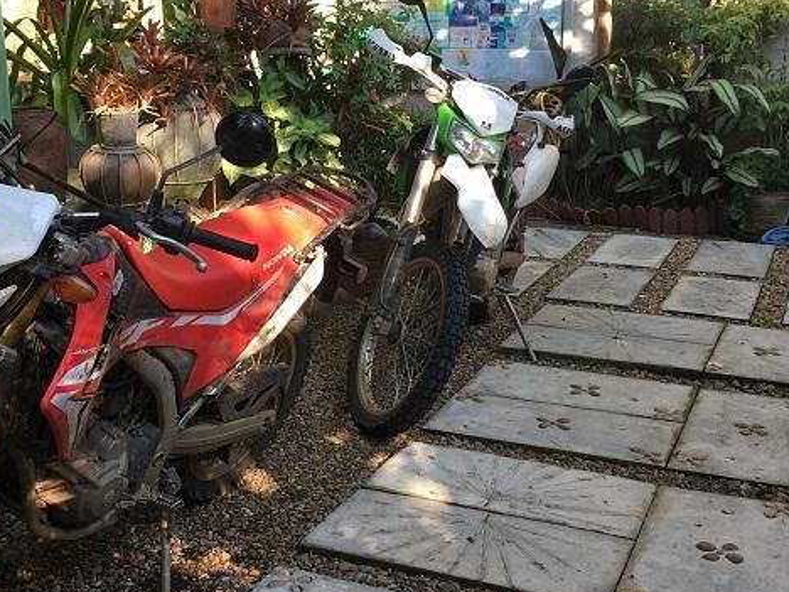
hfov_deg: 38.2
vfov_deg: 29.1
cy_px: 261
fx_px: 1140
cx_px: 365
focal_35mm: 50
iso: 25
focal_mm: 4.15
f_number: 2.2
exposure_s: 1/100
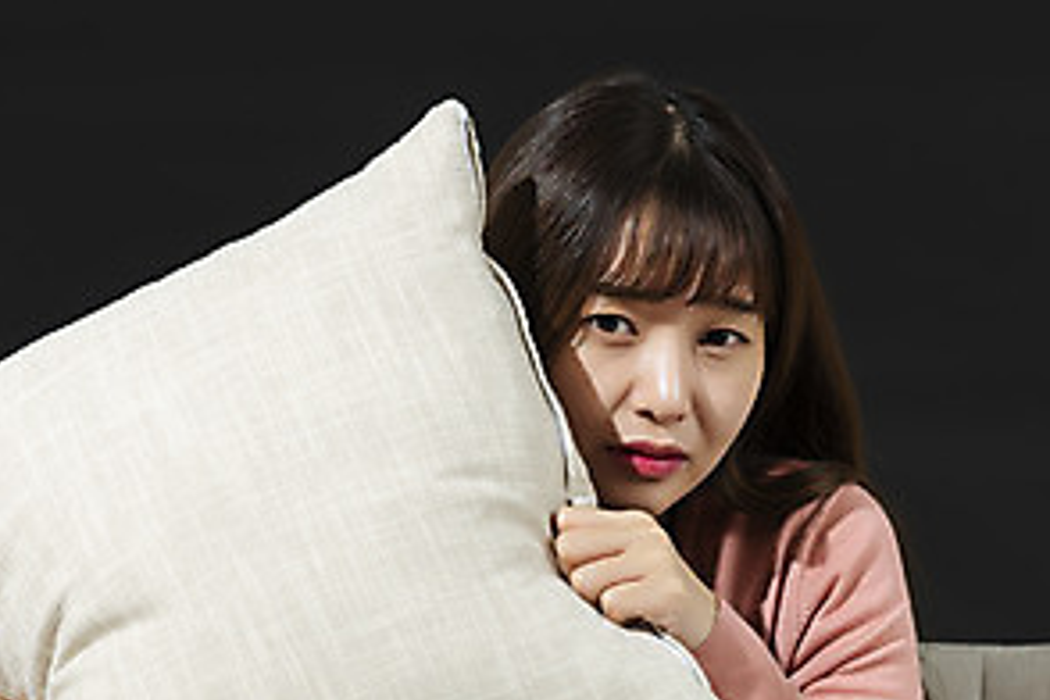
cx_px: 695
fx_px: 10995
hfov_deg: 5.5
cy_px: 543
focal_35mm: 377
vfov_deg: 3.6
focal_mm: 185
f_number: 4
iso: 100
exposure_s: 1/125
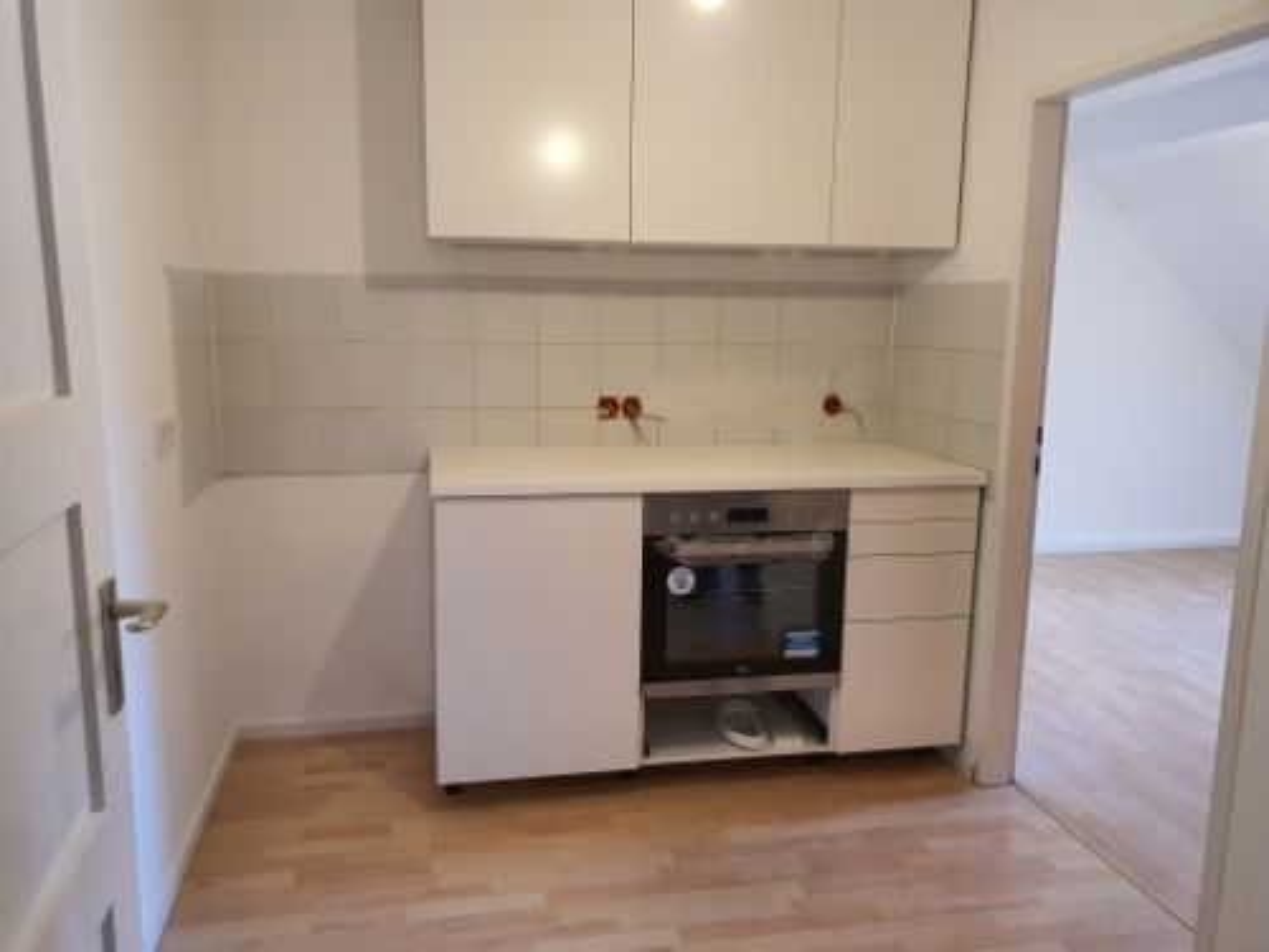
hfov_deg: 67.3
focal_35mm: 26
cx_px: 634
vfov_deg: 53.1
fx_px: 953
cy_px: 476
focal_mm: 4.3
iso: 250
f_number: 2.4
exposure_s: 1/50
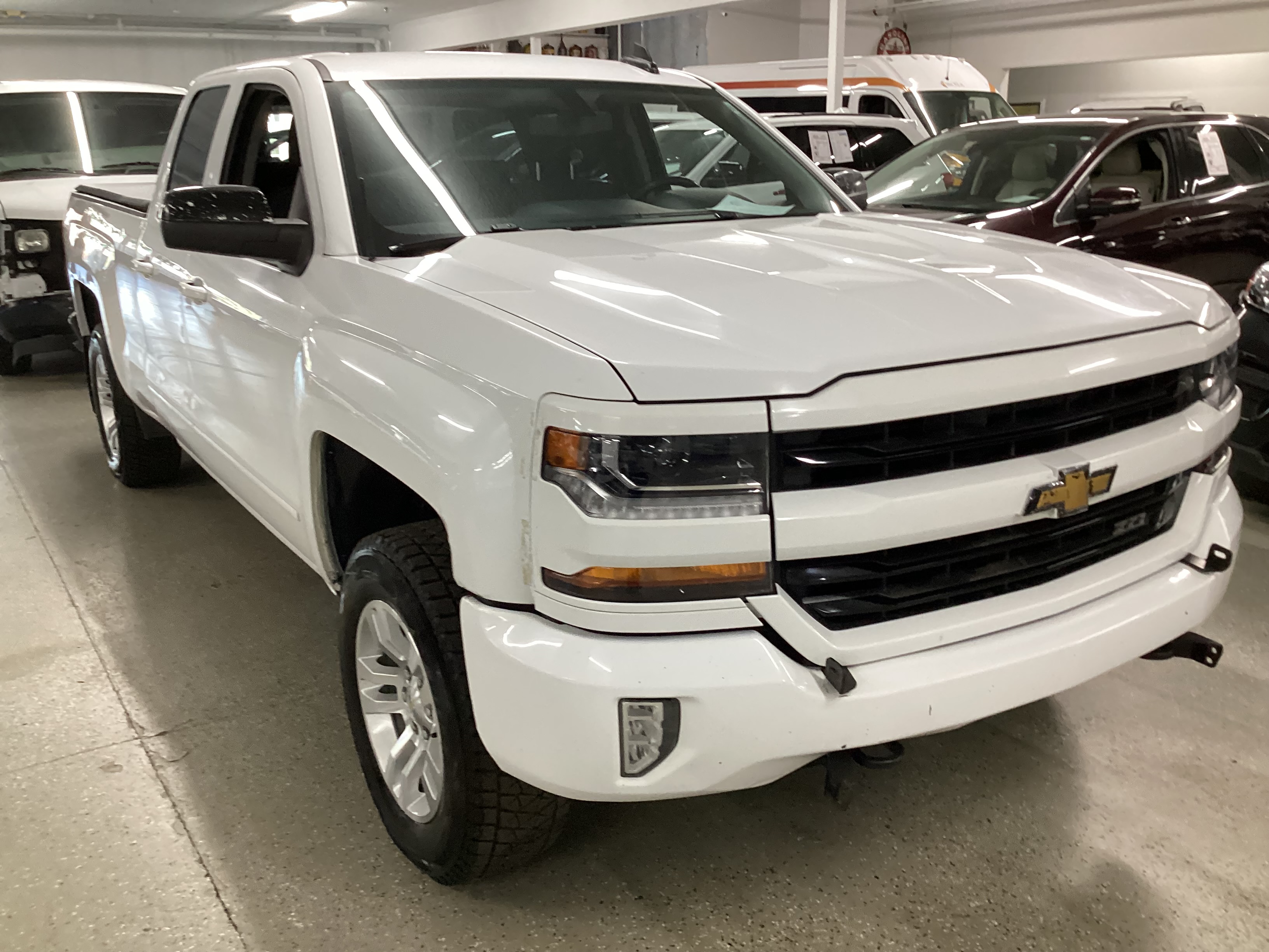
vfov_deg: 45.4
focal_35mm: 31
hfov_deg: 58.4
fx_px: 1136
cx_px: 634
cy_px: 476
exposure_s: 1/60
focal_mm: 3.3
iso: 160
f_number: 2.4
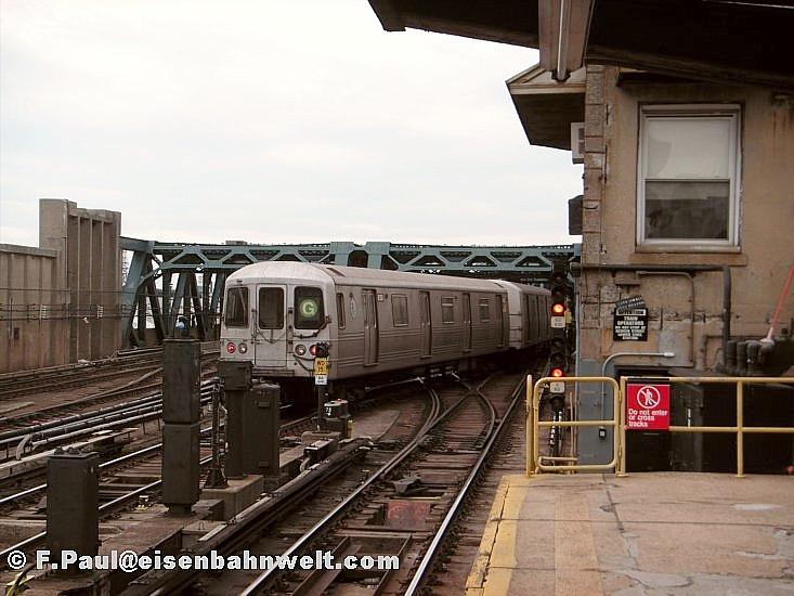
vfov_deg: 26.6
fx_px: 1262
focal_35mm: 55
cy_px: 298
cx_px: 397
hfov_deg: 34.9
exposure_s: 1/250
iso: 50
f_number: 3.7
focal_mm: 9.1
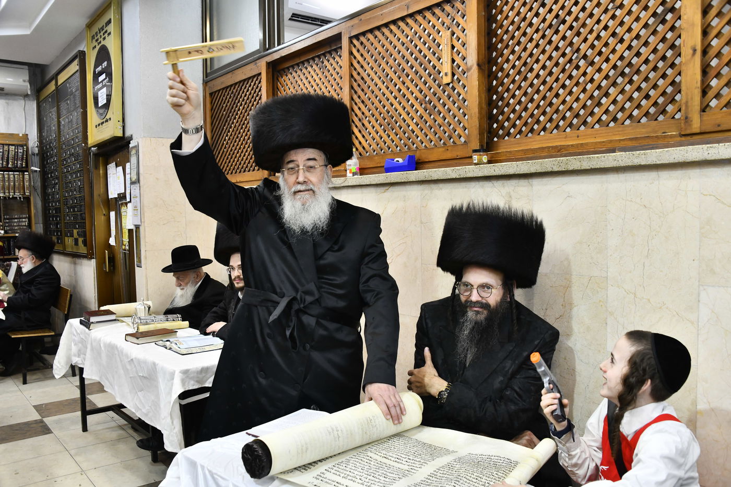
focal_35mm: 32
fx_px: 650
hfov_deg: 58.7
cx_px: 366
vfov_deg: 41.1
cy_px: 244
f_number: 5.6
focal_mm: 32
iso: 1000
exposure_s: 1/160
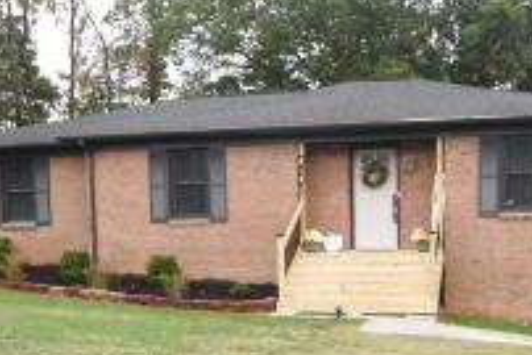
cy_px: 258
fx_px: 741
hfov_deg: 39.2
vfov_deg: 26.7
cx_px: 336
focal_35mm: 50
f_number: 6.3
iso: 100
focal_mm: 15
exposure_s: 1/160
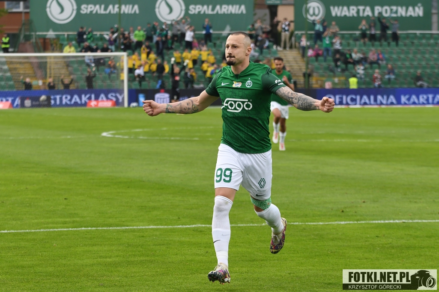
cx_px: 220
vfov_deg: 9.6
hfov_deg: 14.4
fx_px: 1737
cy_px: 146
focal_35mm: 142
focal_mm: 95
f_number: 3.5
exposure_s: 1/1250
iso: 560
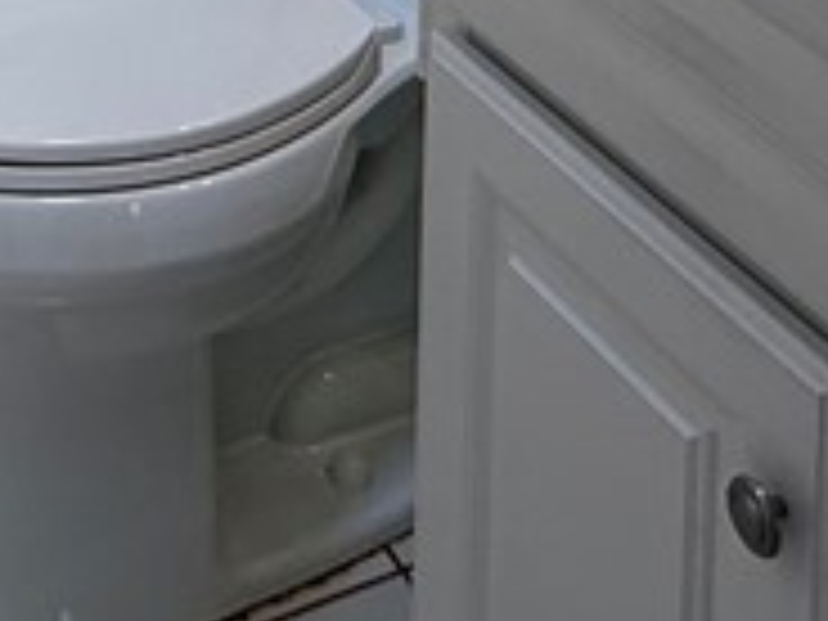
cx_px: 72
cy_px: -855
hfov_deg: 24.3
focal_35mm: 78
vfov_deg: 13.7
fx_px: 1866
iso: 160
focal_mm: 2.22
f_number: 2.2
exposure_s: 1/120
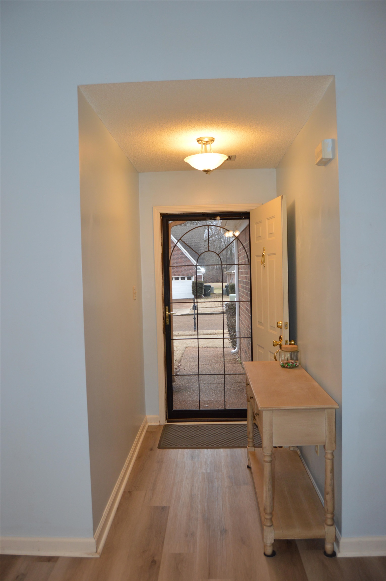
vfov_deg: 67.4
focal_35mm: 27
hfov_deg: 47.8
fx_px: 435
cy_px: 290
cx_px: 193
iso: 400
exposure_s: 1/80
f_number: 4
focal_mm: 18
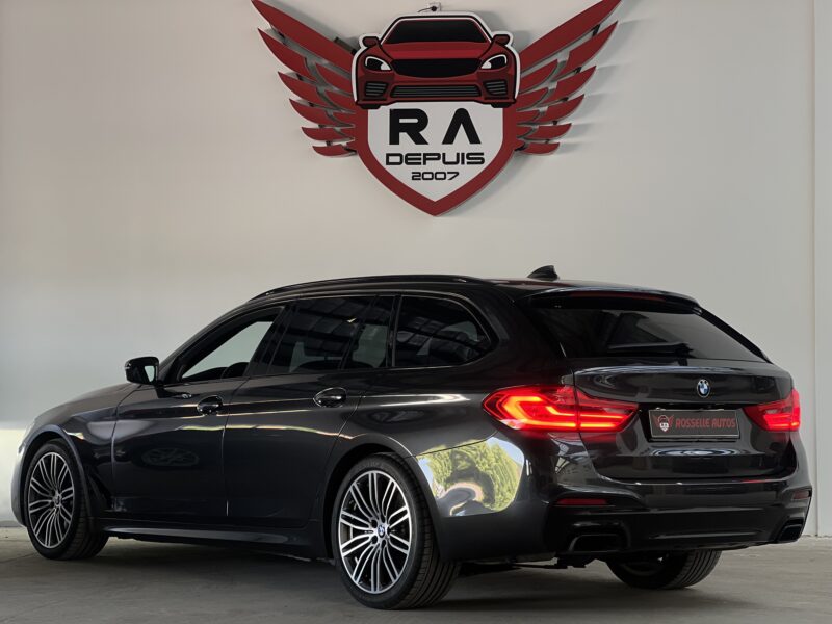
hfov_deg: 25.3
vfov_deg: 19.1
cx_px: 416
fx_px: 1851
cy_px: 312
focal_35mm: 77
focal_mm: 9
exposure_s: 1/33
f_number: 2.8
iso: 125
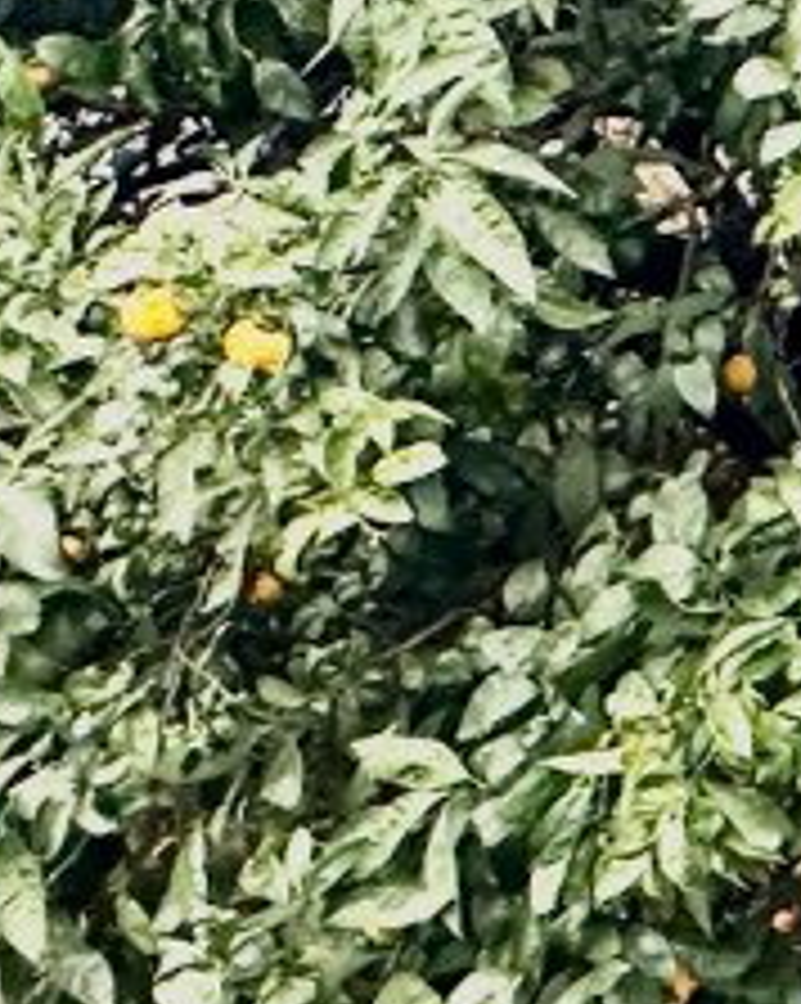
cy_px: -295
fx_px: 2730
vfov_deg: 19.3
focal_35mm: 92
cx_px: 1724
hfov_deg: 13.6
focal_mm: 2.22
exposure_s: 1/82
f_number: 2.2
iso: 320
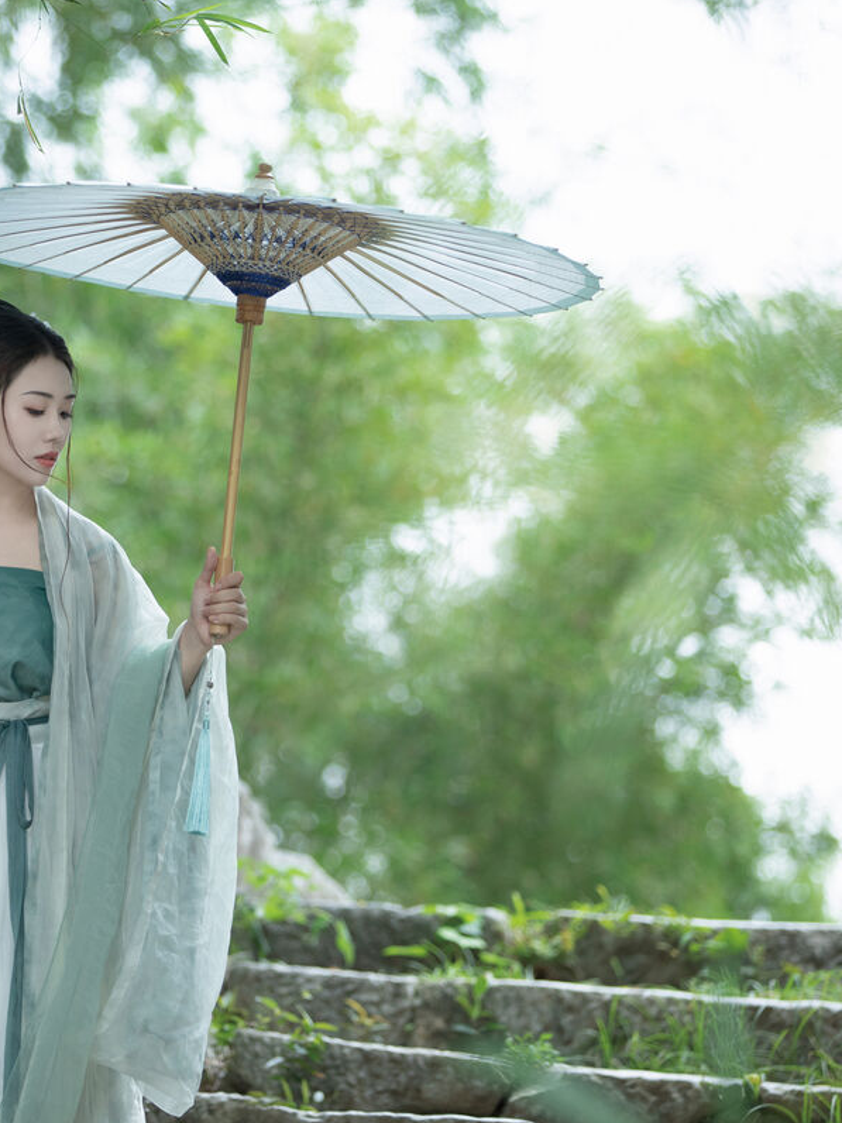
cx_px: 210
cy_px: 560
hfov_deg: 7.9
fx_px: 6065
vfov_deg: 10.6
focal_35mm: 187
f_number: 2.8
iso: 200
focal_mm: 130
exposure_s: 1/200
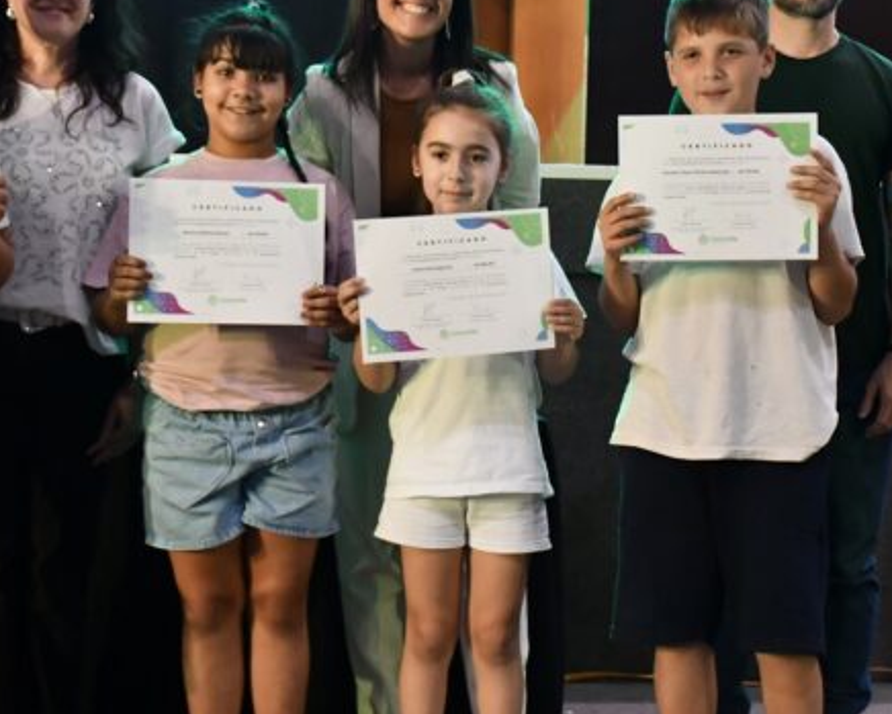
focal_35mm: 93
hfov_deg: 20.6
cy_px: 327
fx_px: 2456
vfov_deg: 16.5
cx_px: 505
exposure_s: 1/100
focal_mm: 30
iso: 1250
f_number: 4
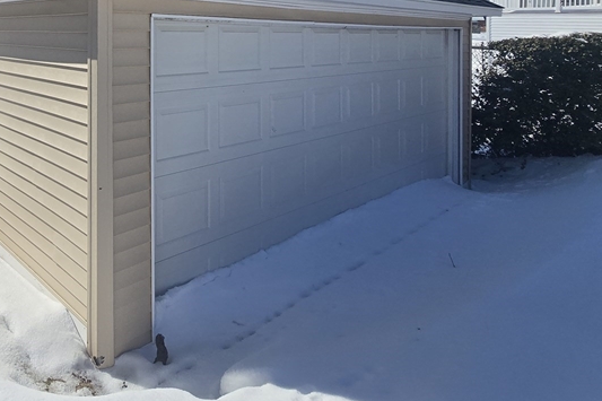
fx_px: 435
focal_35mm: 26
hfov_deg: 63.9
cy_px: 25
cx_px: 128
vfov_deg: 44.1
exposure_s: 1/6014
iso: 50
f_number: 2.2
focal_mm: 2.2
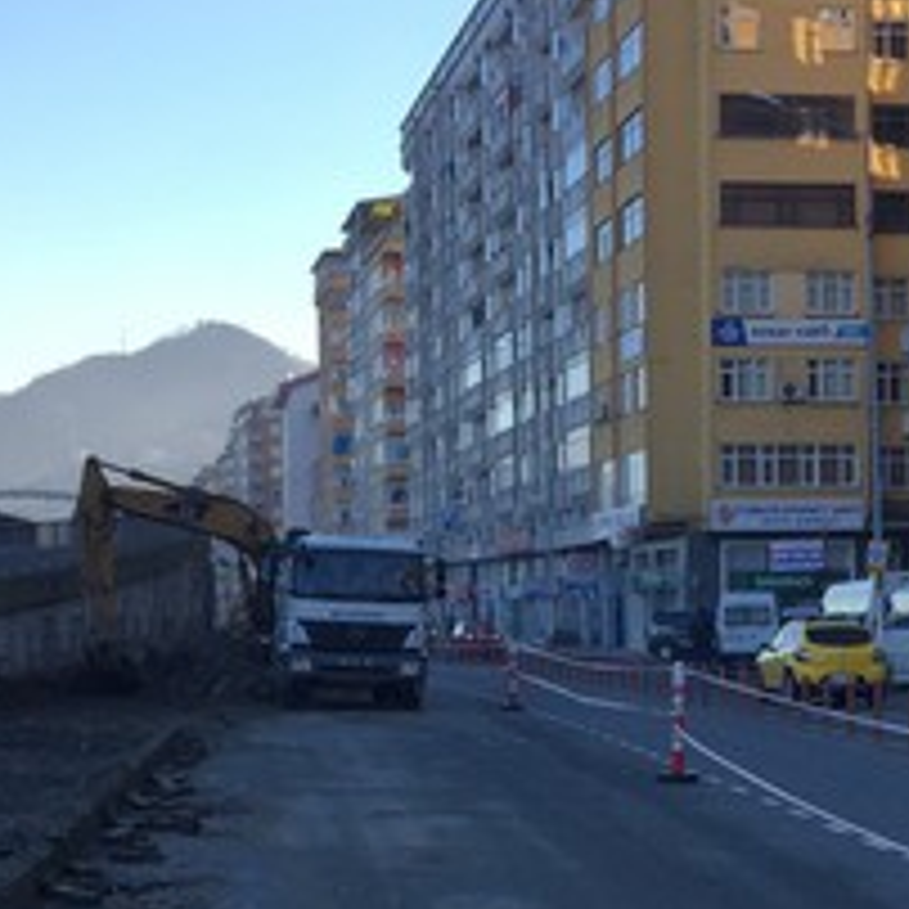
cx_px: 544
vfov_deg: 20.1
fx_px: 2525
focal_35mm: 85
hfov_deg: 20.4
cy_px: 792
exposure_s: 1/706
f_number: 2.2
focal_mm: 4.15
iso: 32
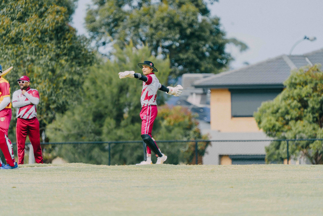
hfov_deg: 3.4
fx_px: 5383
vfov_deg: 2.3
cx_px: 162
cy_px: 108
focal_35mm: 600
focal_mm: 600
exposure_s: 1/800
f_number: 6.3
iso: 320
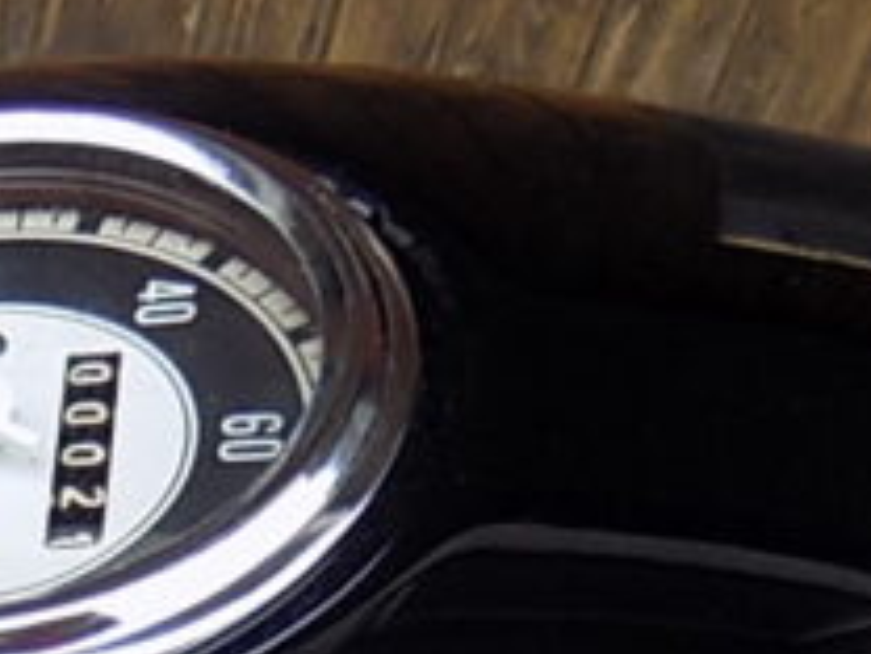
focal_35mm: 113
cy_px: 1161
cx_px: -540
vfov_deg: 12.1
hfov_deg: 15.6
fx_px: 2843
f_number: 3.1
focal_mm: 4
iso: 80
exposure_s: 1/50
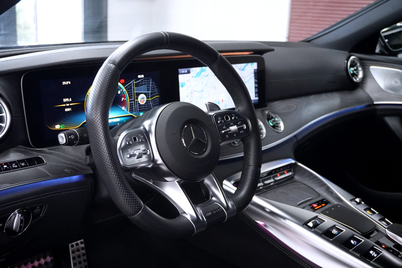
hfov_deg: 43.6
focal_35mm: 45
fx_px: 502
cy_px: 134
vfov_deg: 29.9
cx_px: 201
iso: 6400
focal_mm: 30
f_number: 5
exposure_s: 1/125
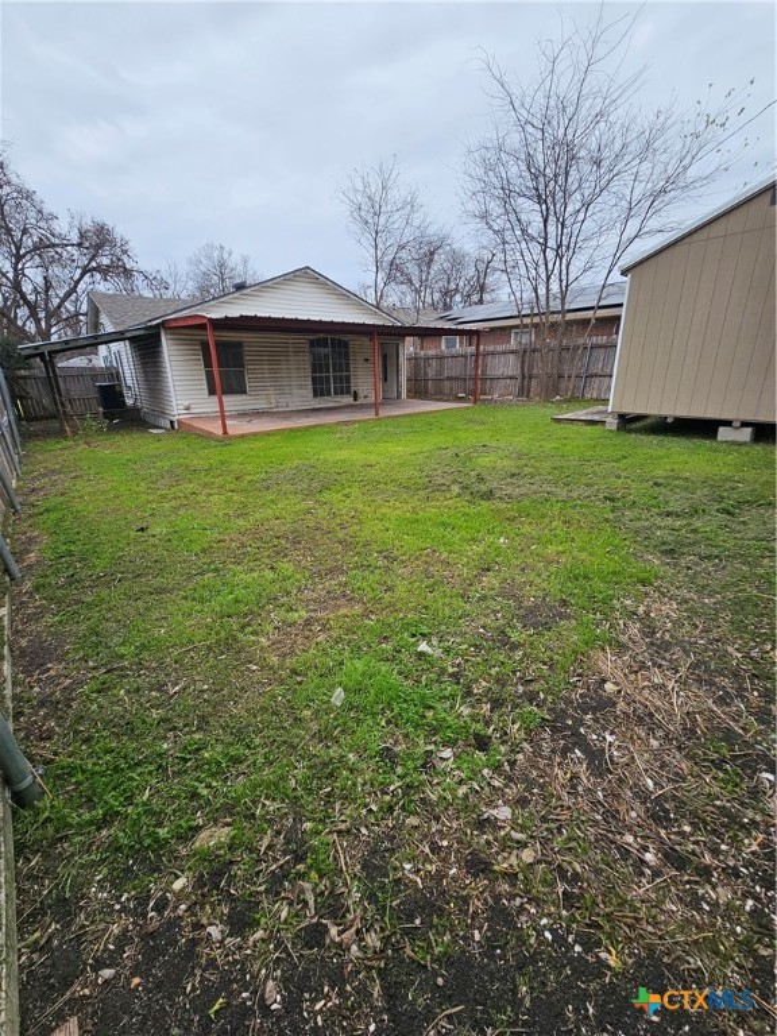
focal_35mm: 13
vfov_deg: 106.2
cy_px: 518
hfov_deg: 89.9
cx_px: 388
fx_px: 389
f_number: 2.2
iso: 50
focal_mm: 2.2
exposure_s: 1/1033
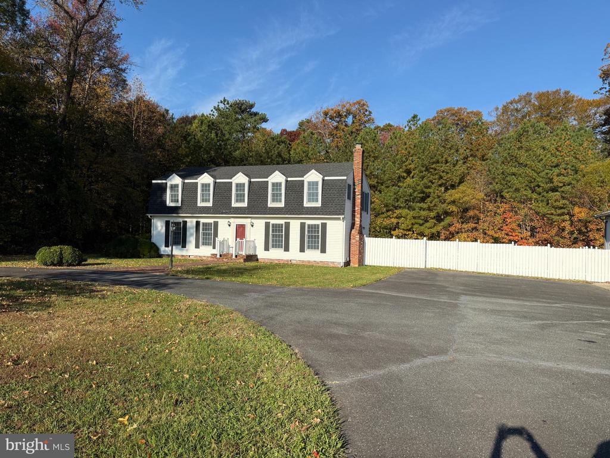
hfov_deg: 71.6
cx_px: 305
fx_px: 423
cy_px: 229
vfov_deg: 56.8
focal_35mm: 24
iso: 100
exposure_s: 1/4673
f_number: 1.78
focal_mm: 6.76
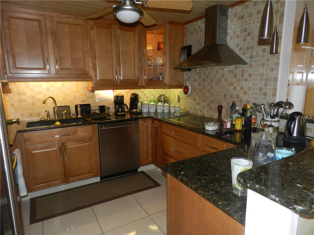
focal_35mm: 23
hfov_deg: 73.9
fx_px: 209
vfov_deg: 58.9
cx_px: 157
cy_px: 118
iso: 200
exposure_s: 1/30
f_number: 3.4
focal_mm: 4
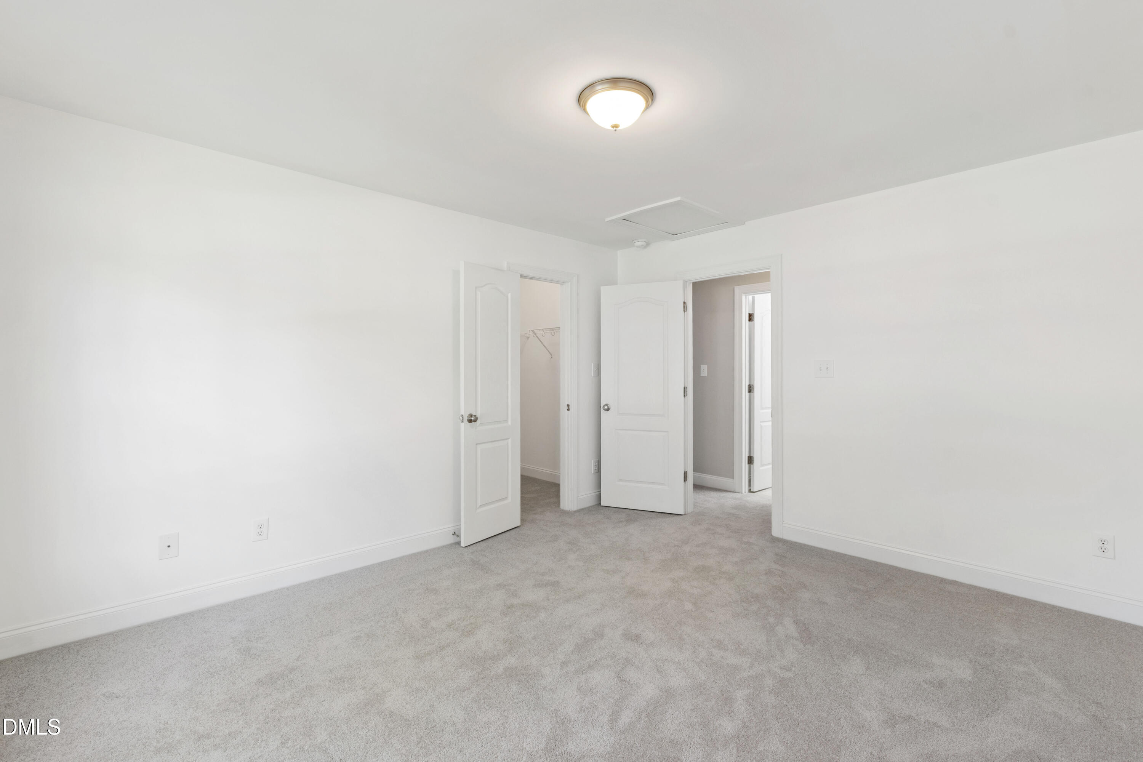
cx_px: 572
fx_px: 476
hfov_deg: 100.4
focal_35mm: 15
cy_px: 381
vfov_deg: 77.3
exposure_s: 1/2
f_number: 8
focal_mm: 10
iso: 100
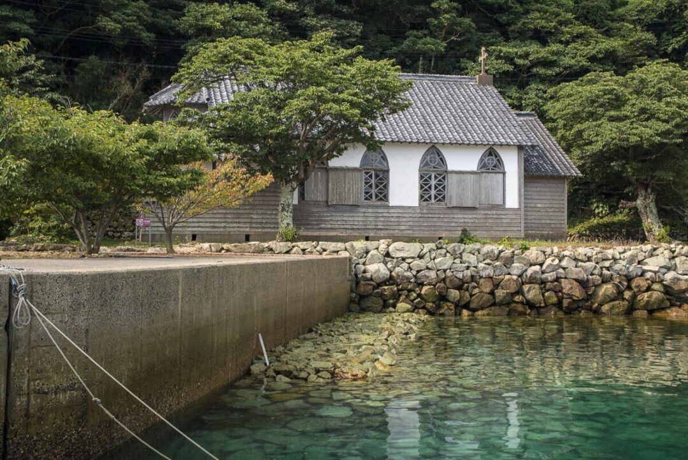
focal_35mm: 50
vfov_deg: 27.0
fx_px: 956
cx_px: 344
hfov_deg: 39.6
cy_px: 230
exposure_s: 1/100
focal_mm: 50
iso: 400
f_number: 14
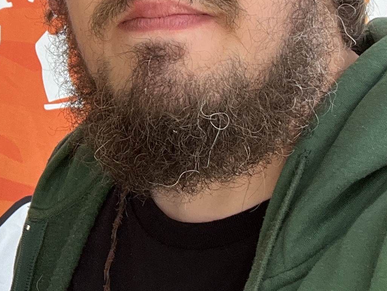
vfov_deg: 16.2
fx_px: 1006
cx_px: -156
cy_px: 13
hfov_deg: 19.5
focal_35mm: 90
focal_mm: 2.71
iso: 32
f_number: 2.2
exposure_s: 1/121
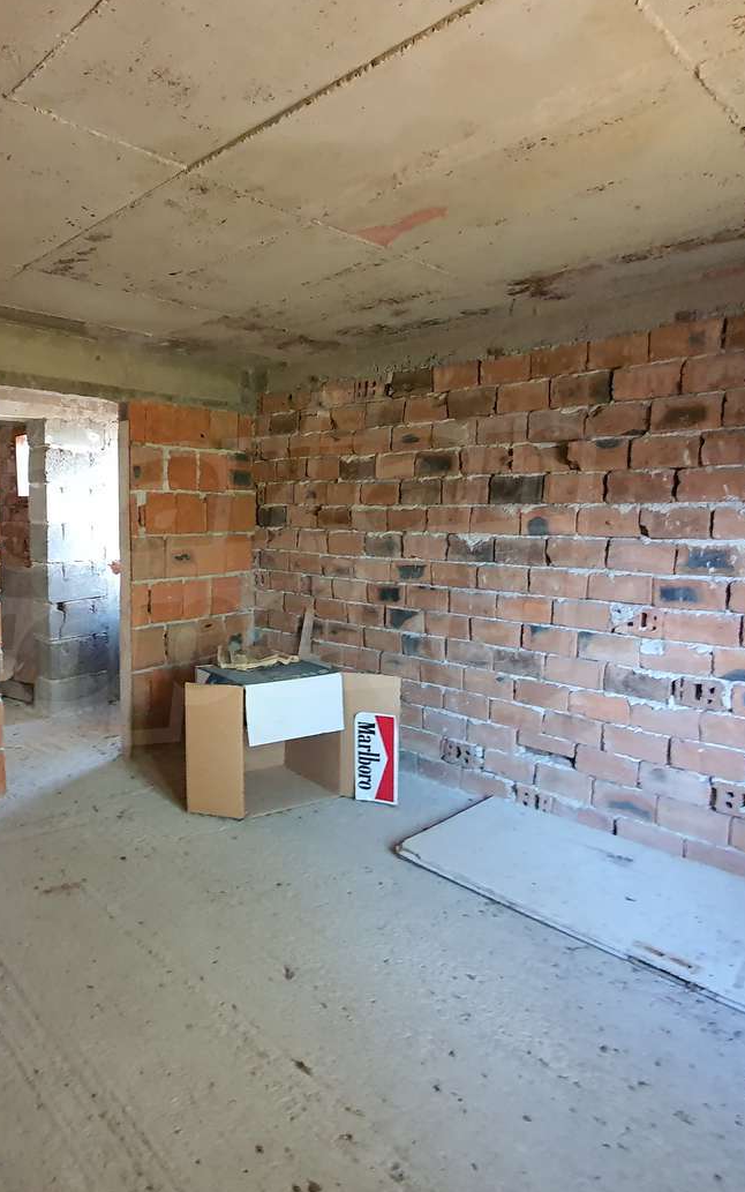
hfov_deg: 57.3
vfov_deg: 85.0
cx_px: 206
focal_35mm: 20
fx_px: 649
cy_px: 580
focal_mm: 1.8
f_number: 2.2
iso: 640
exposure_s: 1/25
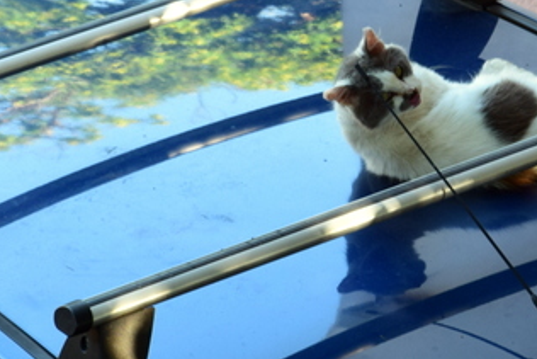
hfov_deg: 5.2
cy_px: 54
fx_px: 5958
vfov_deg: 3.4
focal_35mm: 399
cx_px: 377
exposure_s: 1/60
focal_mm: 105
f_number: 8
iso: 400
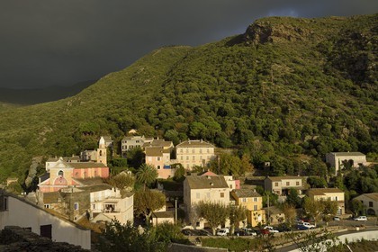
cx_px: 189
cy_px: 126
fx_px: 273
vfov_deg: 49.6
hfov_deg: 69.4
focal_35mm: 26
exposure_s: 1/200
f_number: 14
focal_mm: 26
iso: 200
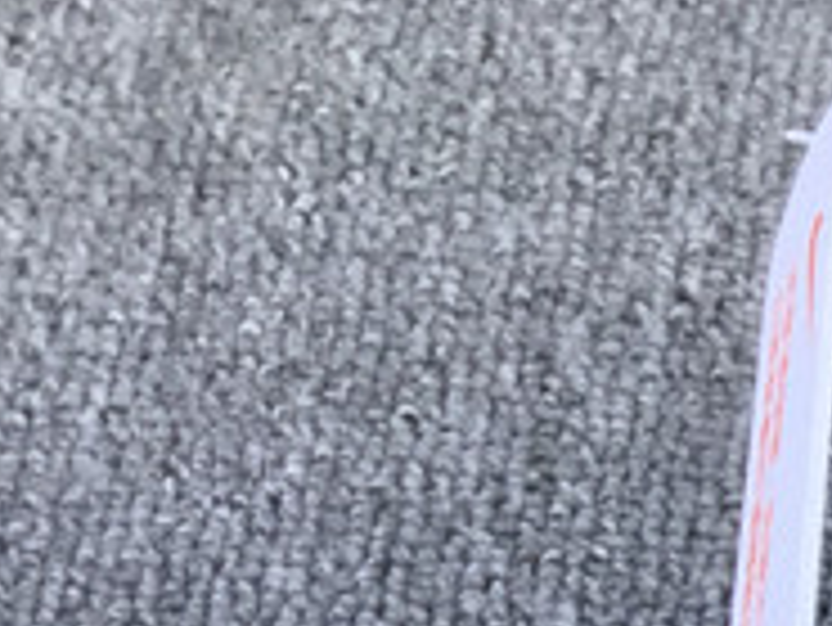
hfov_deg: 11.0
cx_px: 1988
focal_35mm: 151
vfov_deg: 9.3
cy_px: 1218
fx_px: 3632
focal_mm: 3.3
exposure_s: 1/167
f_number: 2.4
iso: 25
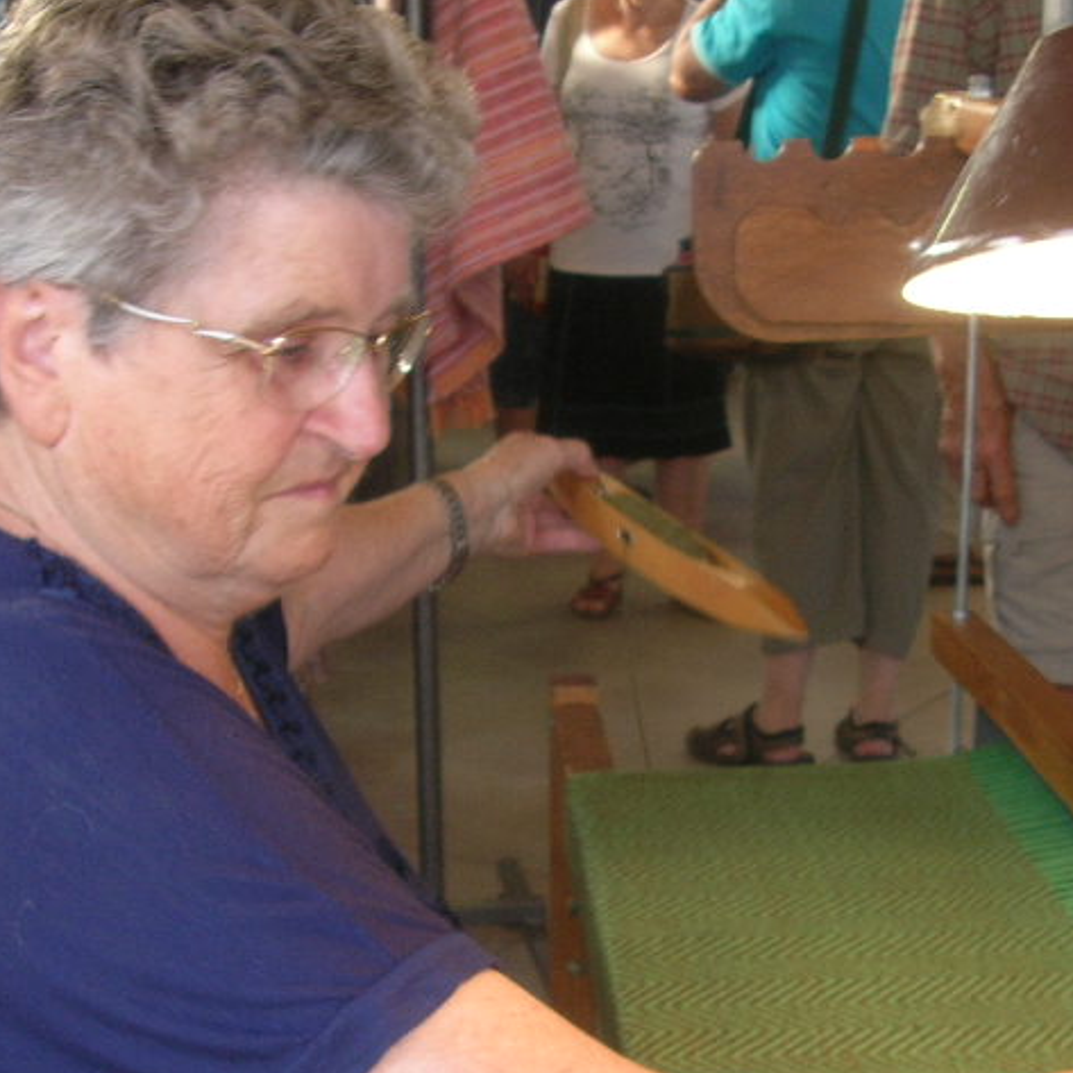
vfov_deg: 25.6
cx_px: 681
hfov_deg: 25.6
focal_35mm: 67
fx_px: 2350
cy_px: 701
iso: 57
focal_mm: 5.8
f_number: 2.8
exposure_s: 1/33
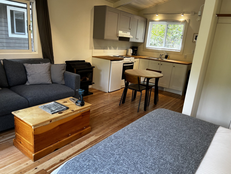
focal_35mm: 26
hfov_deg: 67.3
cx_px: 116
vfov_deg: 53.1
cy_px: 87
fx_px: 174
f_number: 1.5
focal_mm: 5.7
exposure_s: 1/120
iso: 80
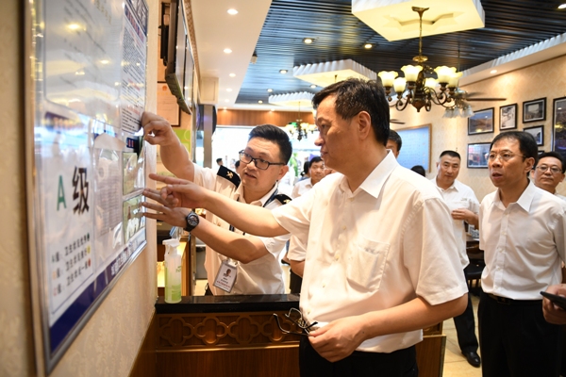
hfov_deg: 73.7
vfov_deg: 53.1
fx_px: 377
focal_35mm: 24
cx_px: 283
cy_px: 188
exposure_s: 1/50
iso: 640
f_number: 2.8
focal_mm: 16
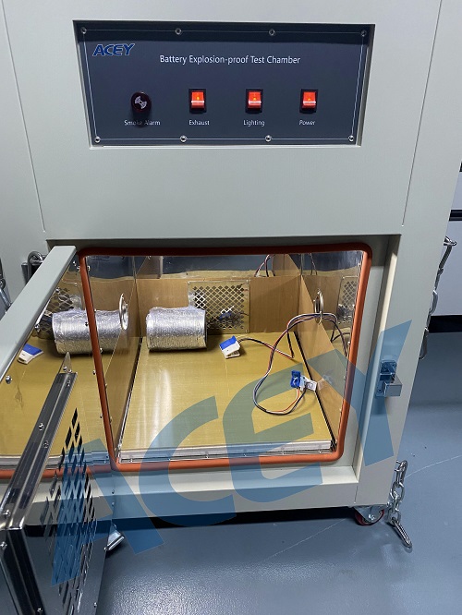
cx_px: 231
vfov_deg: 67.3
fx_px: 462
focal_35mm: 26
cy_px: 308
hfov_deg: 53.1
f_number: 1.8
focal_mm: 4.25
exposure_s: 1/50
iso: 200
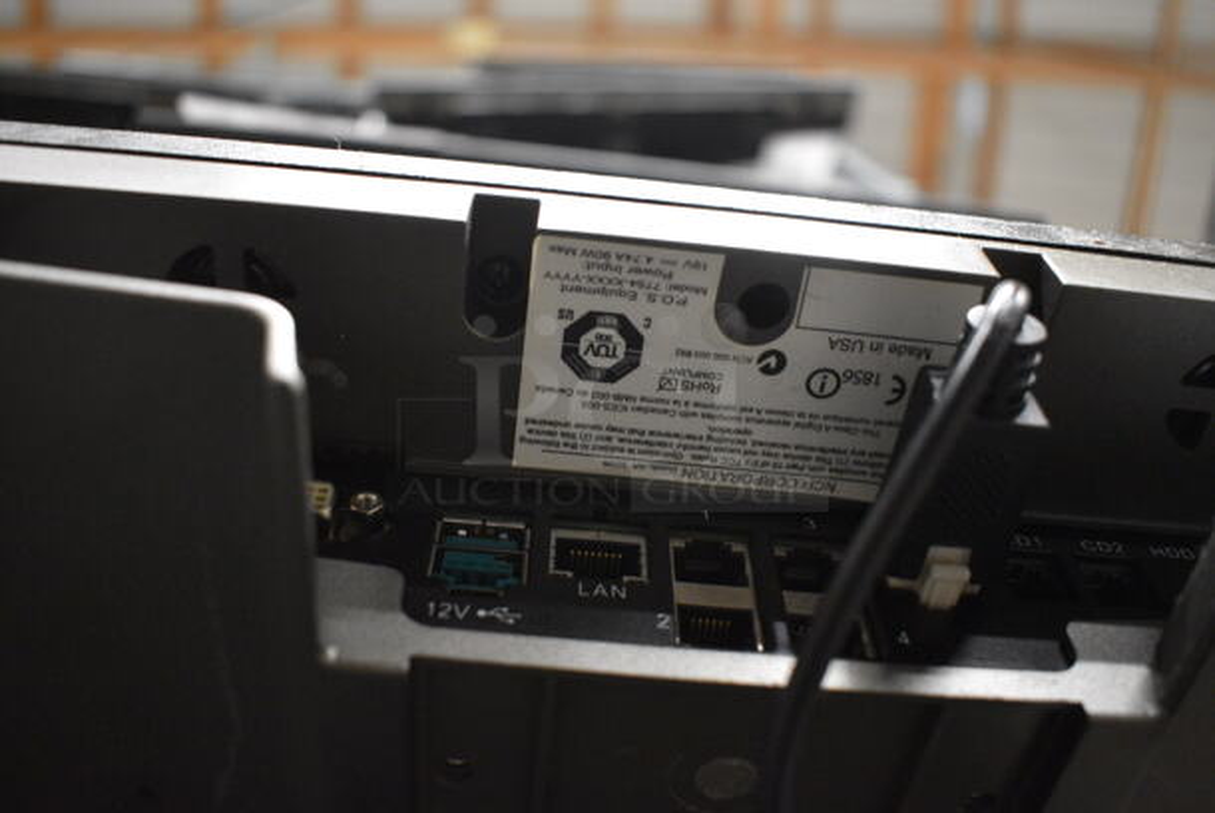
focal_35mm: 33
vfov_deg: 40.1
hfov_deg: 57.2
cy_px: 406
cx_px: 608
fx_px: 1115
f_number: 3.8
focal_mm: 22
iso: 3200
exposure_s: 1/40
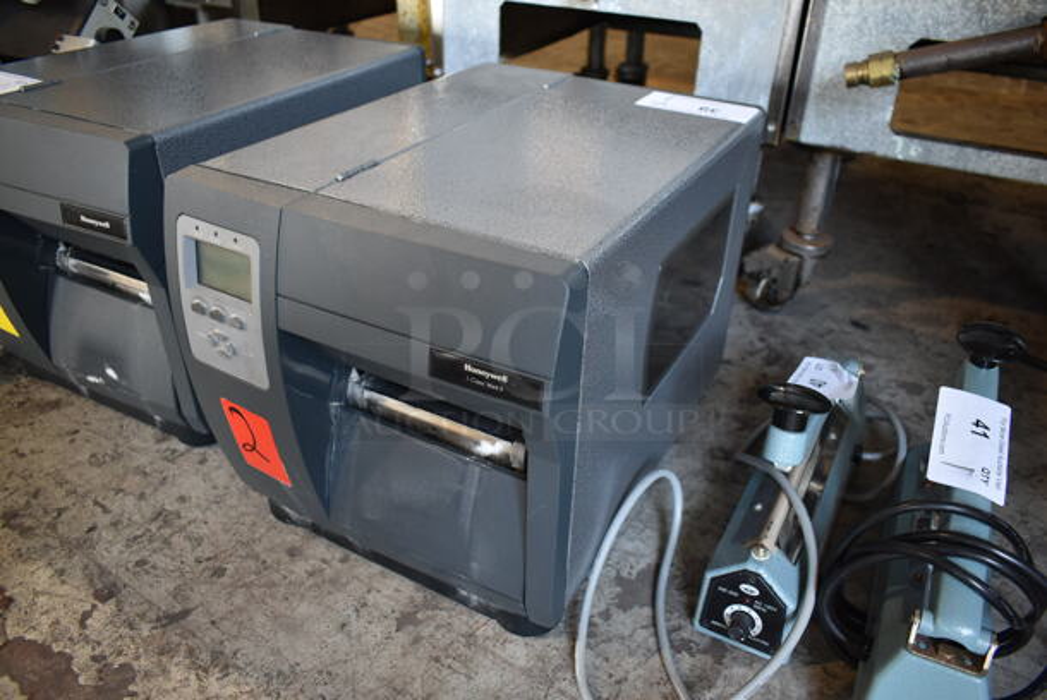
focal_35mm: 27
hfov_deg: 67.3
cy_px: 350
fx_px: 786
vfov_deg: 48.0
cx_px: 524
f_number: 3.5
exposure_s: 1/30
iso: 400
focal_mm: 18
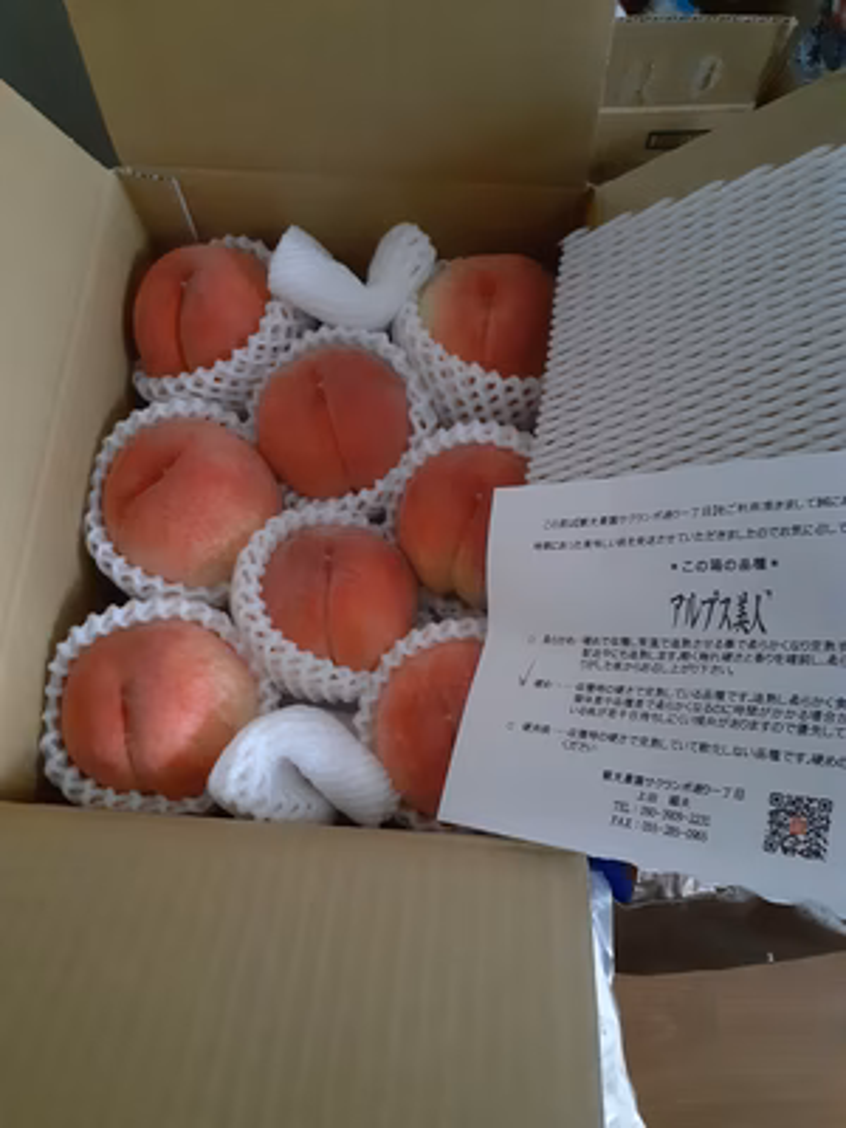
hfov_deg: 51.4
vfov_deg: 65.3
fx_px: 880
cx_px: 423
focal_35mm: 27
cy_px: 564
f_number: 1.9
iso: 1000
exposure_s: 1/17
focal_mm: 3.6
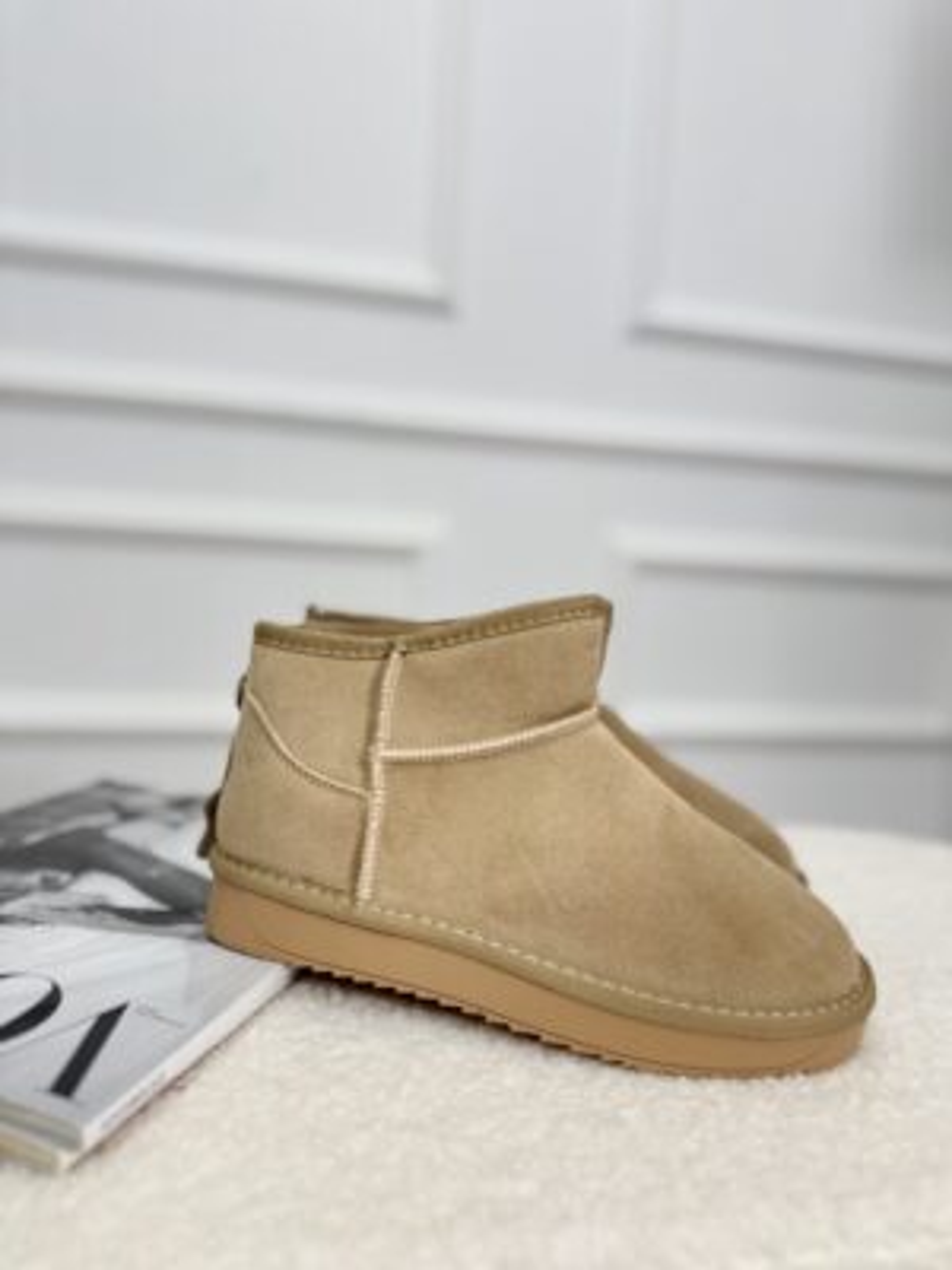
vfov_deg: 71.6
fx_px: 880
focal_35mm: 24
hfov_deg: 56.8
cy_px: 635
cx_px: 476
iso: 50
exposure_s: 1/128
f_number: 1.78
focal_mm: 6.76
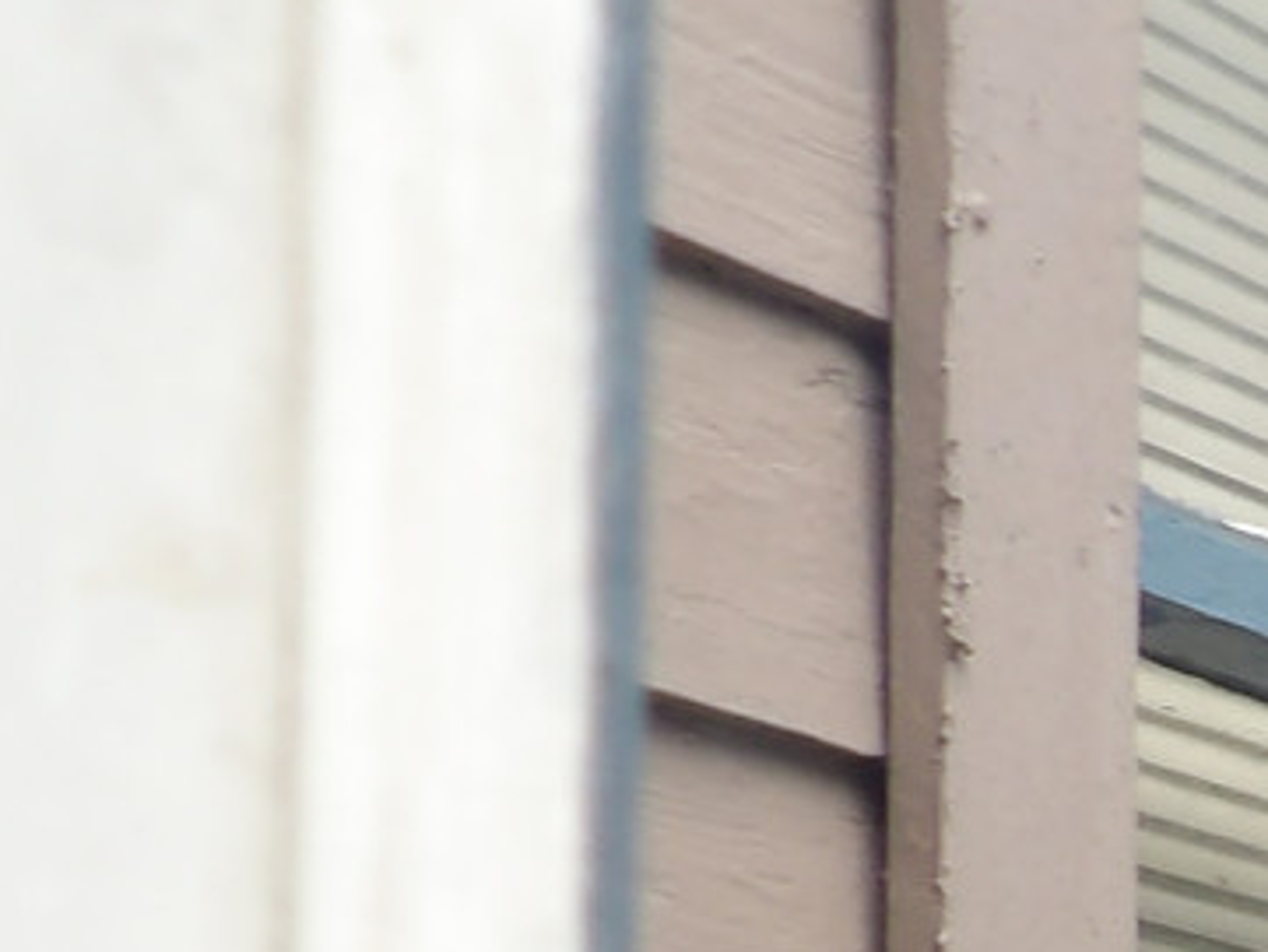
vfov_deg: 10.6
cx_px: 3217
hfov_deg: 11.6
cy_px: 1641
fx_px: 4873
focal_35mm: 133
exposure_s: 1/204
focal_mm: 4.3
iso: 100
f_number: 3.2
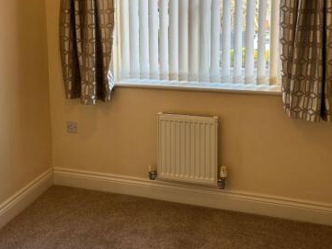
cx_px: 139
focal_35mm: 42
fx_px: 403
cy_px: 57
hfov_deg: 44.6
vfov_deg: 33.5
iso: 64
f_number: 1.6
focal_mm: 5.96
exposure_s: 1/100
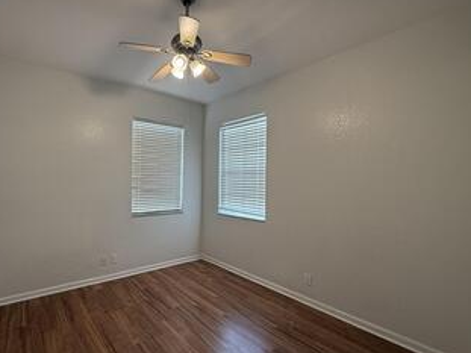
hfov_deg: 86.7
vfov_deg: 71.5
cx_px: 189
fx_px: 245
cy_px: 185
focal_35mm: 18
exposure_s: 1/120
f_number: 2.2
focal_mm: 2.22
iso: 160
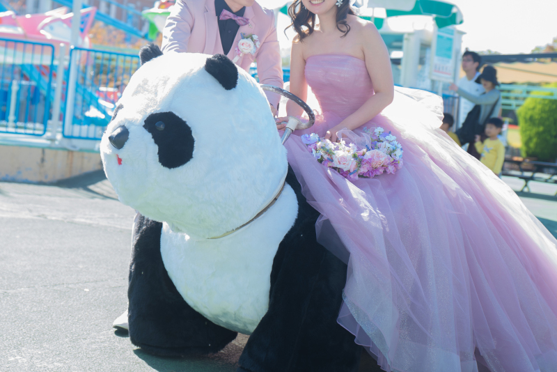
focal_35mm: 48
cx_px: 278
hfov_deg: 41.1
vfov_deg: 28.1
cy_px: 186
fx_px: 743
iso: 50
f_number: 3.5
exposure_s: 1/200
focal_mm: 48
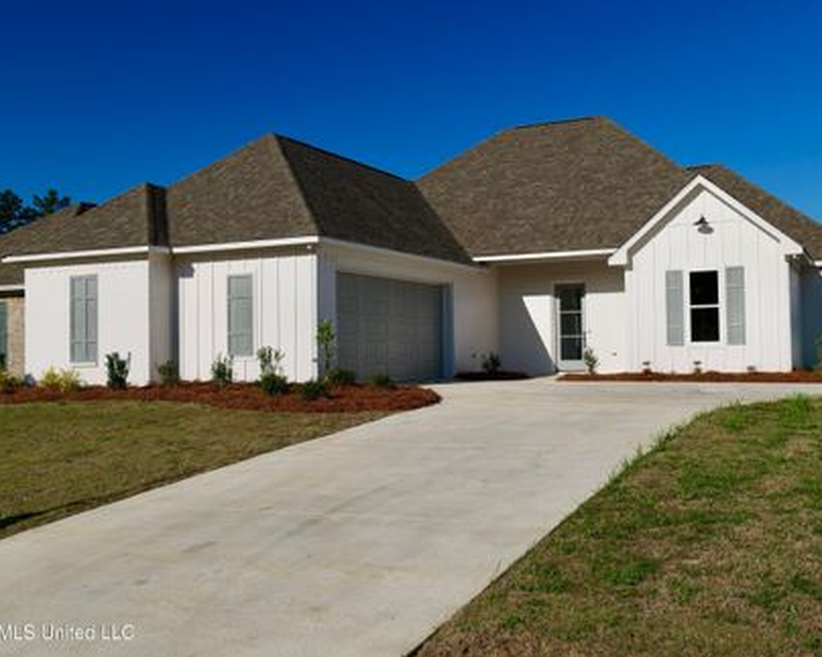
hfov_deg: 50.2
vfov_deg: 41.1
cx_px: 442
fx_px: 876
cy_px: 324
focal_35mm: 36
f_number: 7.1
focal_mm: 31
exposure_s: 1/320
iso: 100
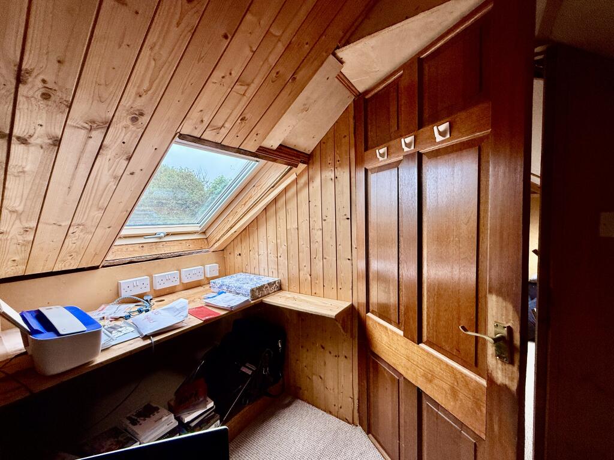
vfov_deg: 85.7
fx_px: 248
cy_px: 230
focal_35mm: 14
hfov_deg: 102.1
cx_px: 307
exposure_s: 1/99
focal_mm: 2.22
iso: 160
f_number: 2.2
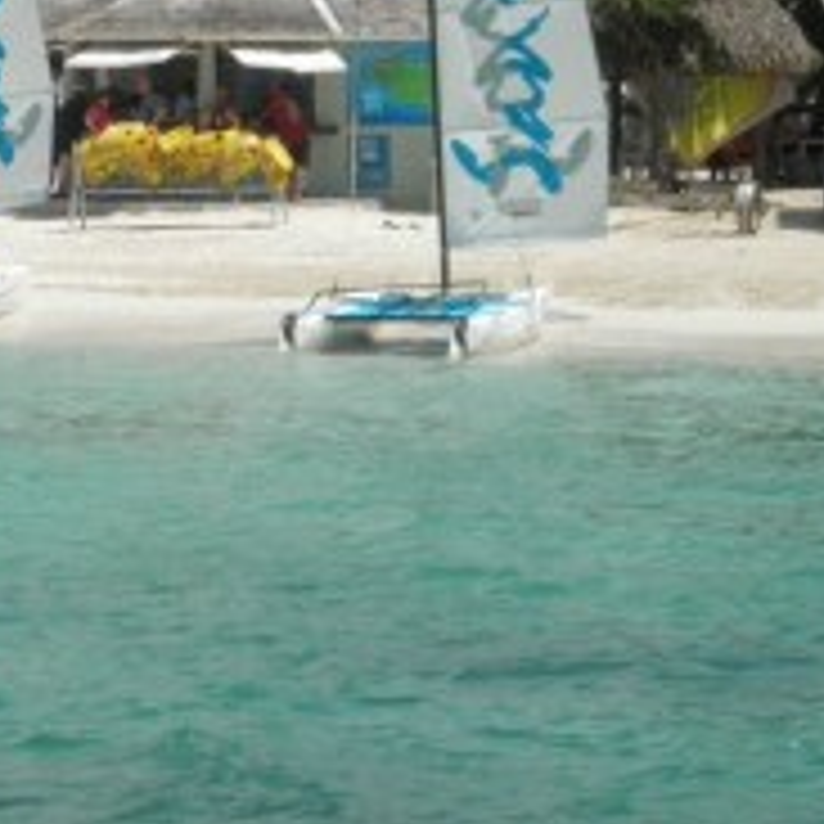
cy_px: -144
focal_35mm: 212
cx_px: -293
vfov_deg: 8.2
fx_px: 5709
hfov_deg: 8.1
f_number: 11.3
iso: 200
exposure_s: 1/400
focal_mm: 12.9
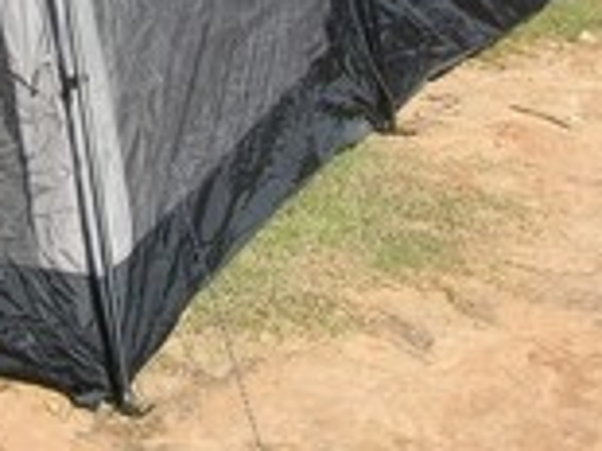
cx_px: 31
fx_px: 1755
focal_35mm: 101
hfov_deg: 19.0
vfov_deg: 14.1
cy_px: -119
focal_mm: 5.7
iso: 50
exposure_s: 1/338
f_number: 4.9
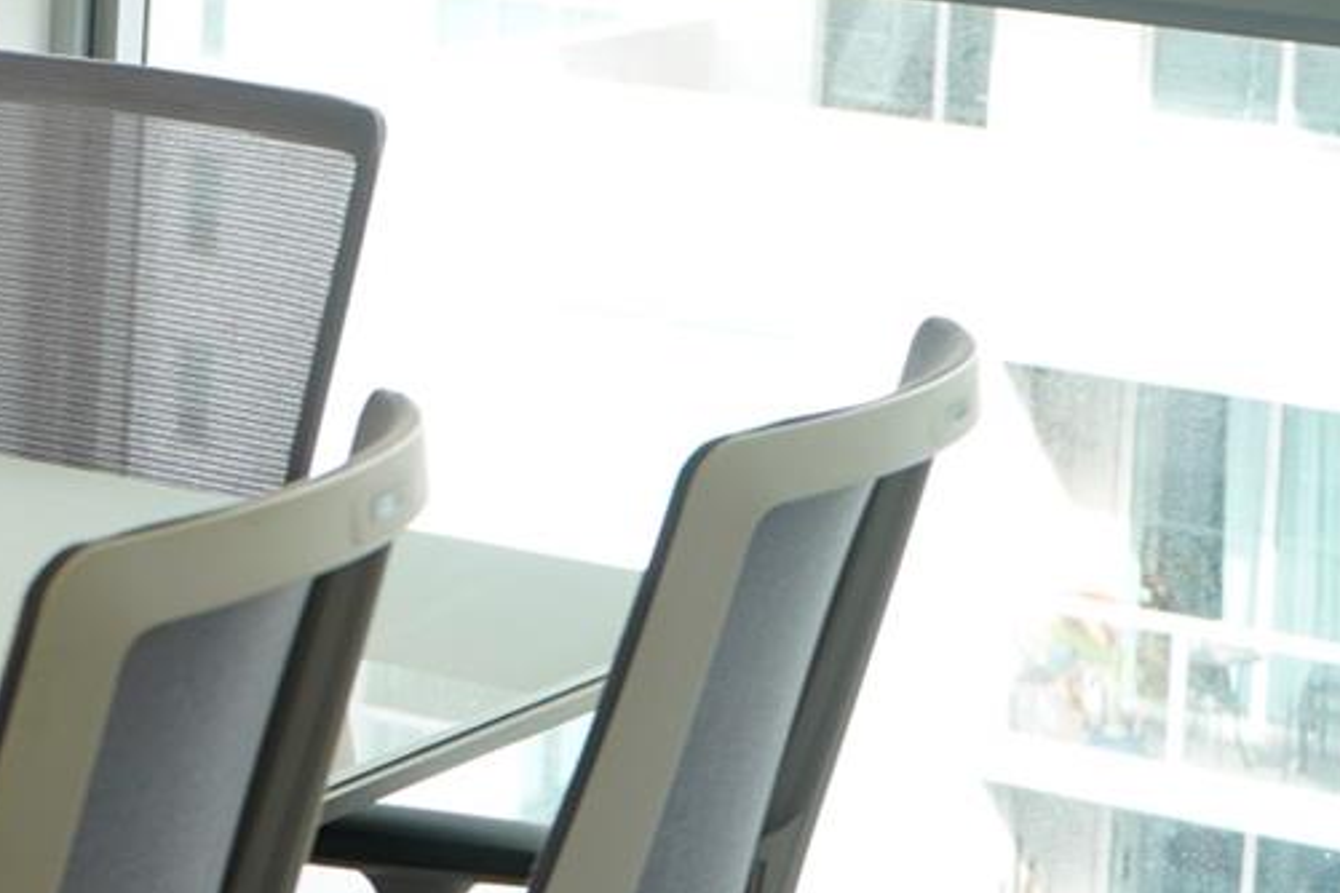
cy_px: -310
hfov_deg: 13.2
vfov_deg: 9.2
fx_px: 5471
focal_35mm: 147
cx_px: -661
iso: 200
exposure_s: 1/60
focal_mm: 46
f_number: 4.5
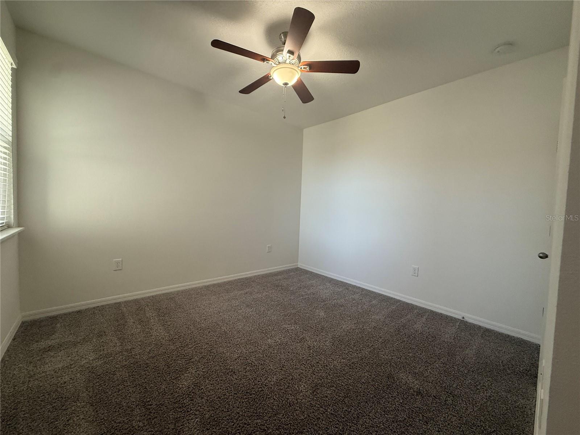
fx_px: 235
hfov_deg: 102.1
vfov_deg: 85.7
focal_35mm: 14
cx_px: 290
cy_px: 218
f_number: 2.2
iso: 250
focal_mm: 2.22
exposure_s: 1/120
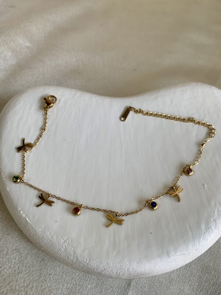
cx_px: 110
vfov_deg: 67.3
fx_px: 221
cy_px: 148
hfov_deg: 53.1
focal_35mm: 26
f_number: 1.8
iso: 50
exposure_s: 1/100
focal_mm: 4.25
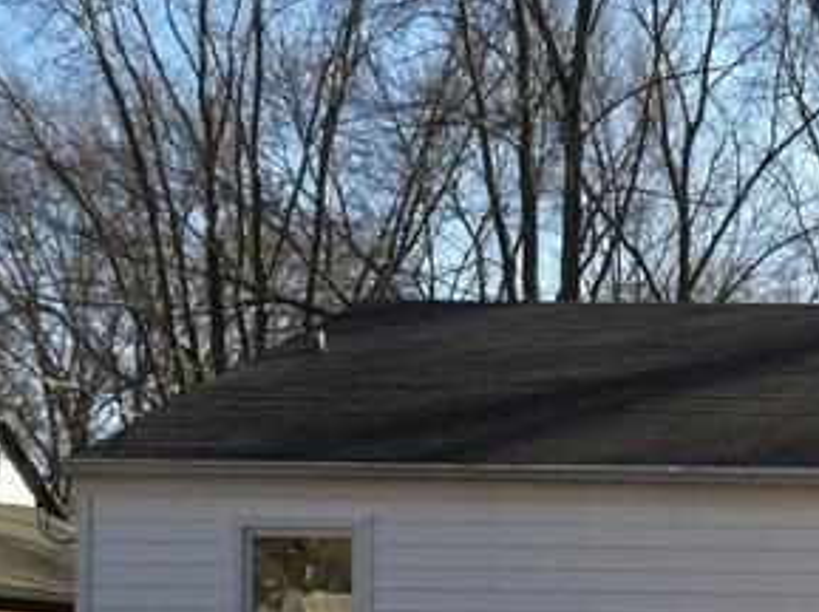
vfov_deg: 14.7
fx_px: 2292
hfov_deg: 18.9
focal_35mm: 97
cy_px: 742
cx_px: 1032
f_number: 2.8
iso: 80
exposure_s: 1/566
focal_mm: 3.85
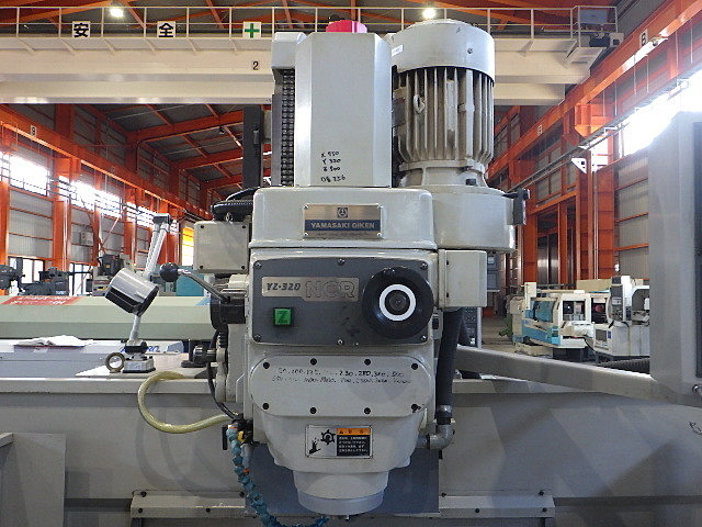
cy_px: 264
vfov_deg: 49.7
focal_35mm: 28
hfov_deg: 63.4
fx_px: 568
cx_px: 351
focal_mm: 5
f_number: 3.5
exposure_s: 1/45
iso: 500
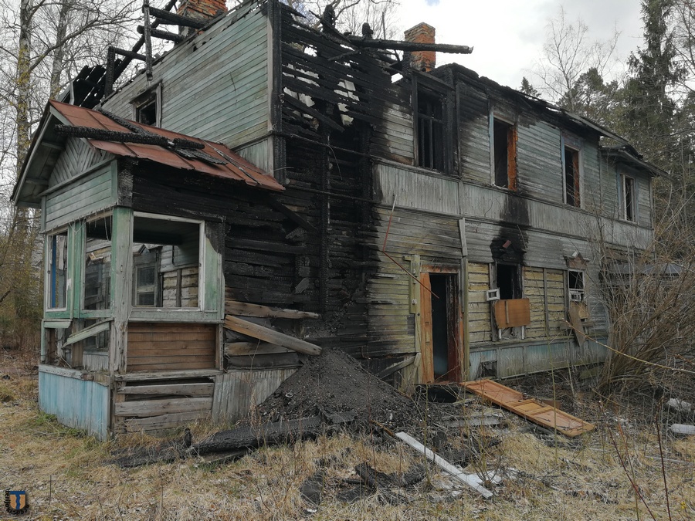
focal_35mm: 27
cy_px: 260
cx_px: 348
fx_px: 542
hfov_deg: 65.3
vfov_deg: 51.4
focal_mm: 3.95
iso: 50
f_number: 2.2
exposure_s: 1/314
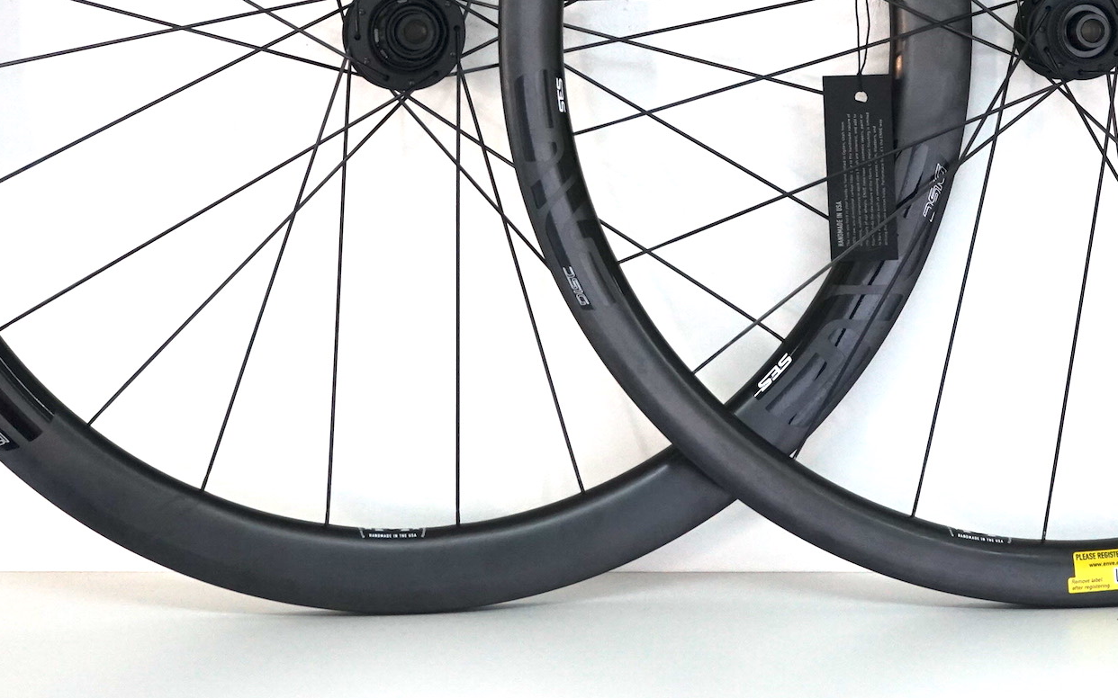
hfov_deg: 18.1
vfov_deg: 11.3
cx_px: 736
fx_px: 3504
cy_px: 39
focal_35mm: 115
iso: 1250
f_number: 5.6
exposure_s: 1/160
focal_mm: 61
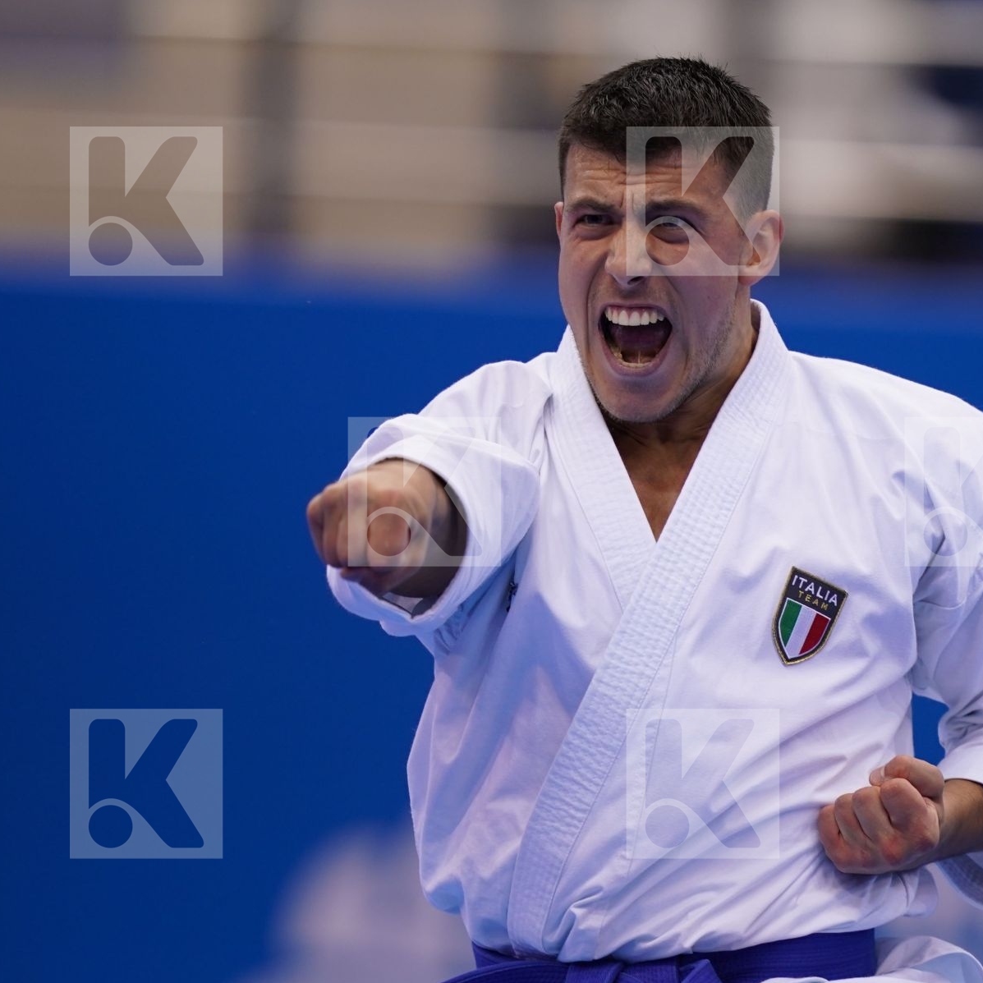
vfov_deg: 2.3
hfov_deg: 2.3
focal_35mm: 767
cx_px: 703
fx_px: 24642
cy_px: 492
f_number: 2.8
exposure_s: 1/500
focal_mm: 400
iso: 500
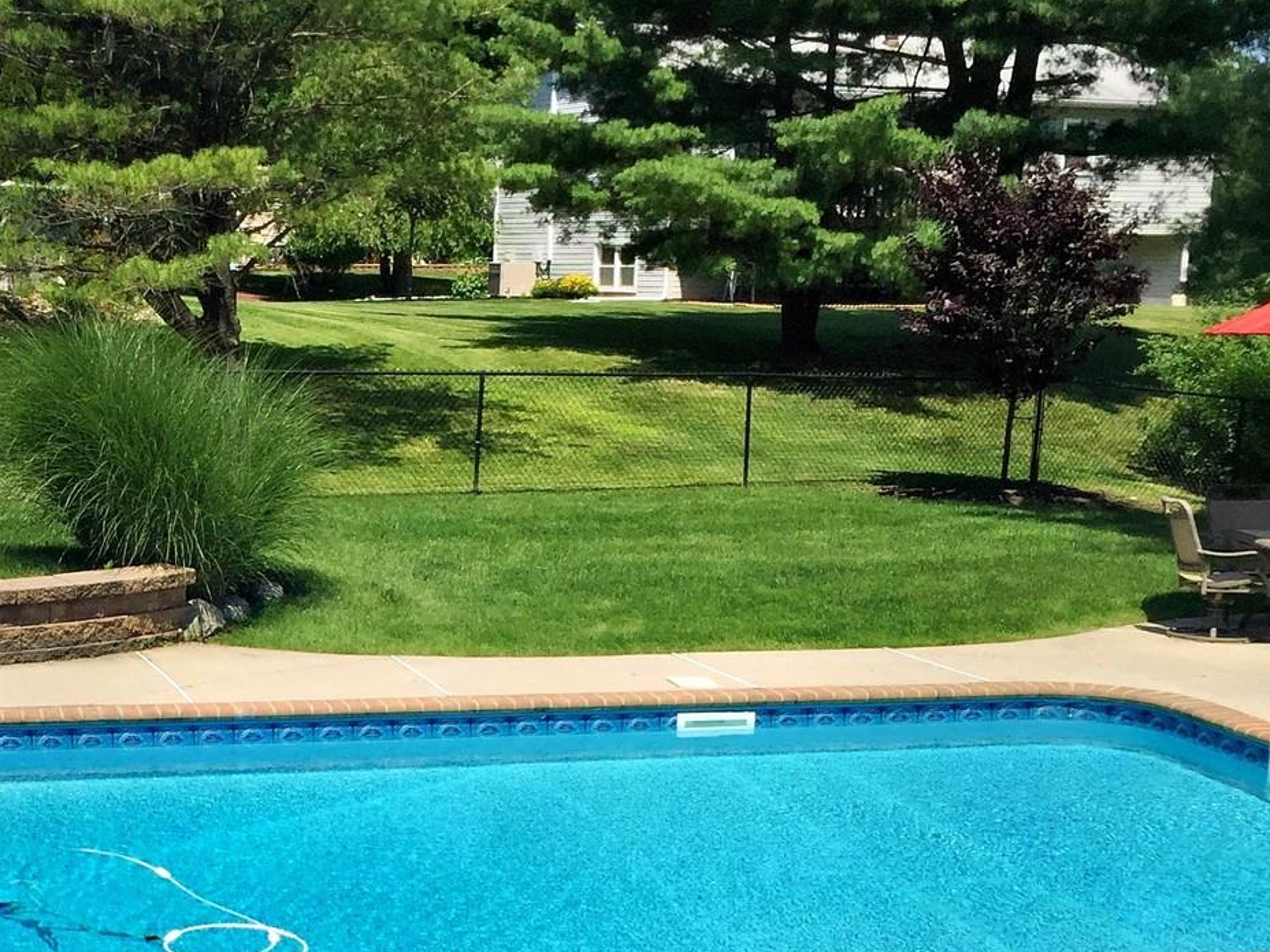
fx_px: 2348
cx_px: 316
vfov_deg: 22.5
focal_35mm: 64
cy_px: 825
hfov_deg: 29.8
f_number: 2.2
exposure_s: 1/1582
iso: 32
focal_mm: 4.15
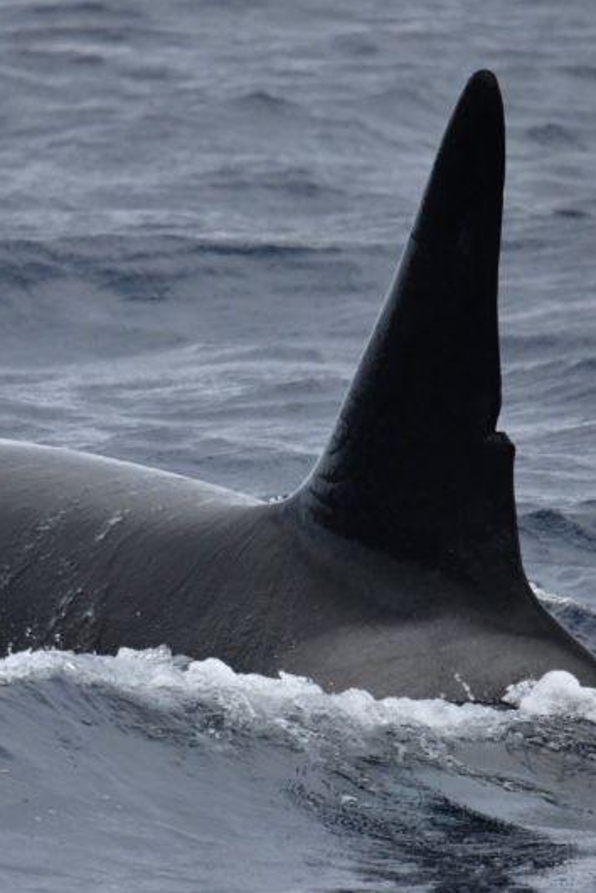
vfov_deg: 2.3
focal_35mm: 904
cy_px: 446
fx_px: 22448
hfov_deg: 1.5
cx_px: 66
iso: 2000
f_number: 6.3
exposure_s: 1/8000
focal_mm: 600
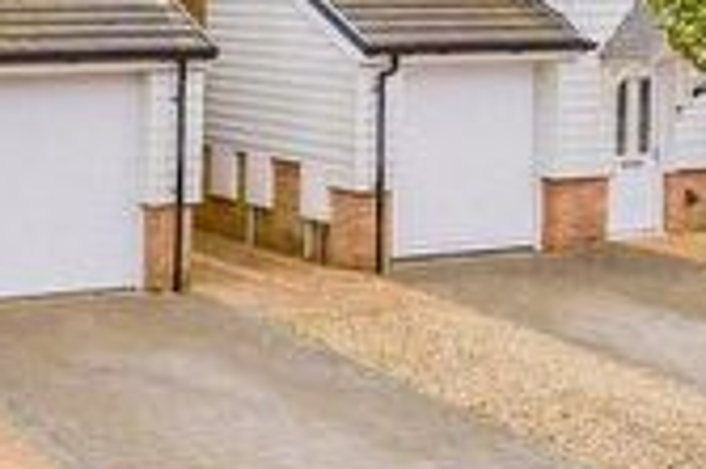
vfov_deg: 21.3
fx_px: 1234
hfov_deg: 28.7
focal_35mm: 63
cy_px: 95
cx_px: -89
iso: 400
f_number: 8
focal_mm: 10
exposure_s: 1/1000
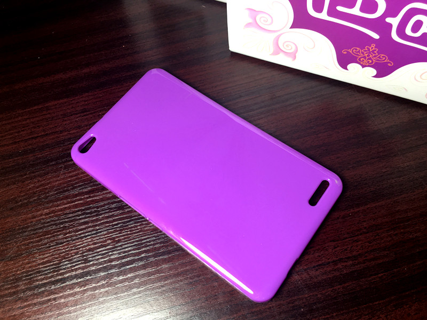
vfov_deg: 48.2
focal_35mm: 29
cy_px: 160
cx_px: 214
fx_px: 358
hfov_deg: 61.7
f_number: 2.2
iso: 32
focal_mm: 4.15
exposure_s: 1/50
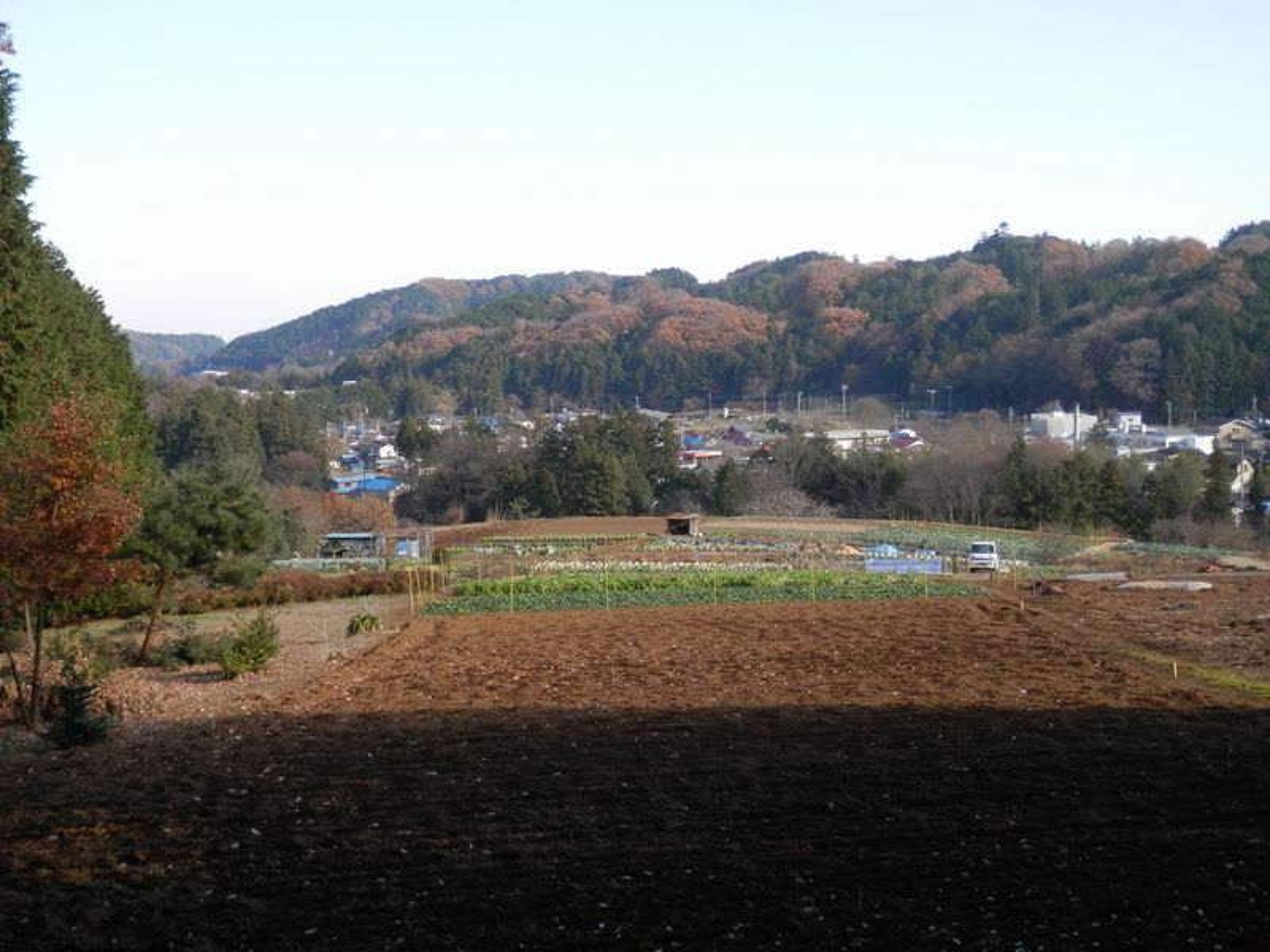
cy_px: 476
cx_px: 635
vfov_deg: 32.2
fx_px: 1651
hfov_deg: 42.1
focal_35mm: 45
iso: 80
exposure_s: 1/250
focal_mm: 8
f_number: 3.8
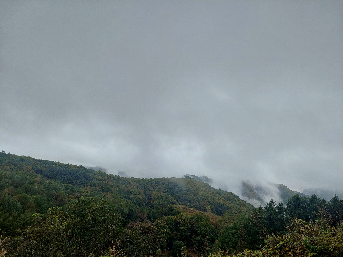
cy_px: 128
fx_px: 248
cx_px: 172
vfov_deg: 54.9
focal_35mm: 25
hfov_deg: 69.4
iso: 40
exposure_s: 1/650
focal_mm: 5.23
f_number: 1.8
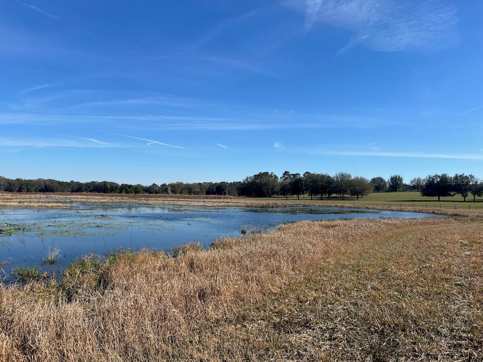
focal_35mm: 26
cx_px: 242
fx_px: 363
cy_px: 181
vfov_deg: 53.1
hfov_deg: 67.3
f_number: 1.5
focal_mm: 5.7
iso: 50
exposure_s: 1/5076
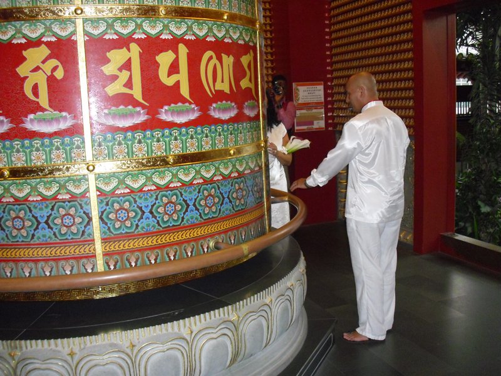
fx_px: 550
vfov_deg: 37.7
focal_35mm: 38
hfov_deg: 49.0
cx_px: 250
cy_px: 188
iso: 400
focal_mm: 6.2
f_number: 2.8
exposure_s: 1/60
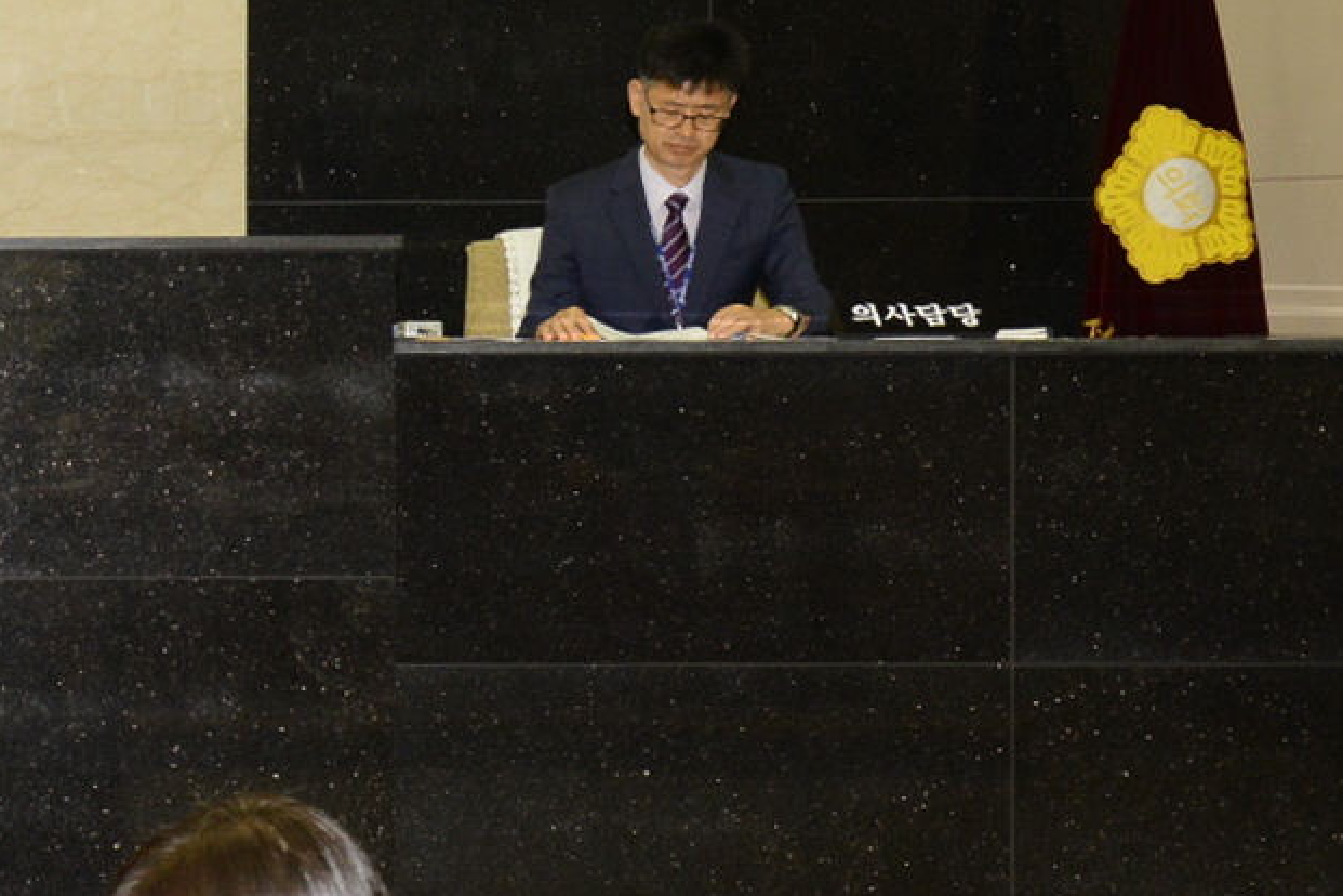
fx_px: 3842
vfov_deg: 13.3
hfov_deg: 18.1
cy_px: 350
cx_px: -558
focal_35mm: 103
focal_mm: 32
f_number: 8
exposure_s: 1/60
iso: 1600
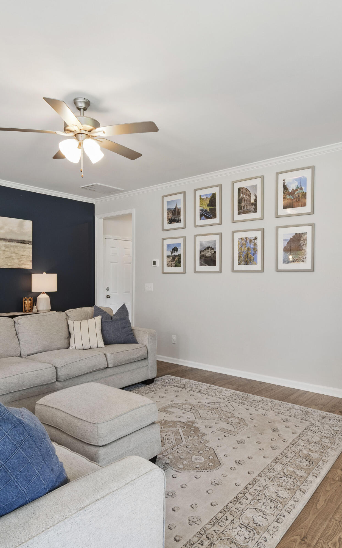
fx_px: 343
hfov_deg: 53.0
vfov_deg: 77.2
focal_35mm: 23
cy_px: 275
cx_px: 170
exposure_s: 1/2.5
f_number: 8
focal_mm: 10
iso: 100
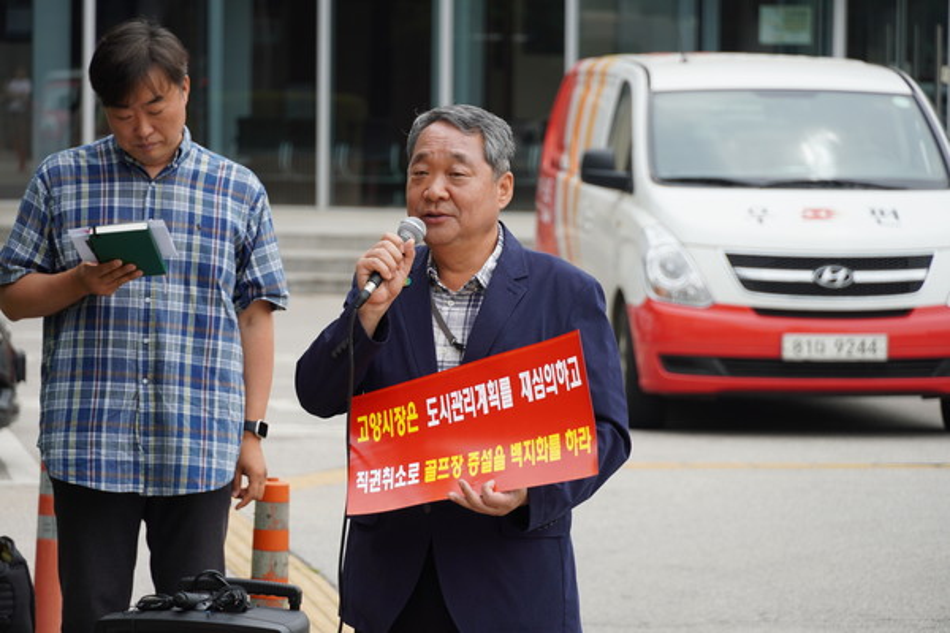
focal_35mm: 202
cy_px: 316
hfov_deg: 10.2
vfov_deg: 6.8
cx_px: 475
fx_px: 5343
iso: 160
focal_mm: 135
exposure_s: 1/250
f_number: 5.6
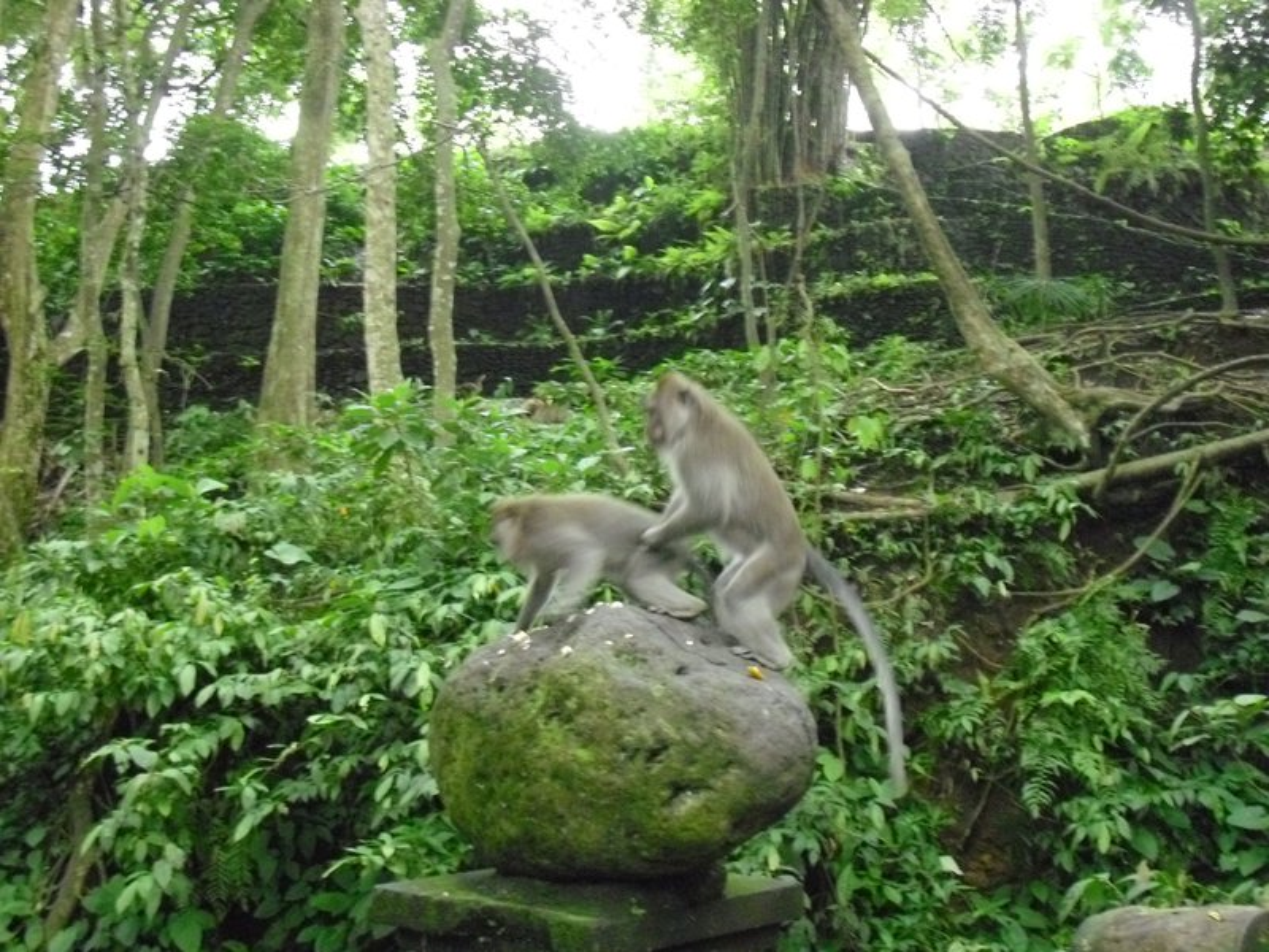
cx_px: 634
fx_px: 1686
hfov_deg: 41.2
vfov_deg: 31.5
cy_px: 476
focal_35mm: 46
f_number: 3.1
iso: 800
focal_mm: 7.6
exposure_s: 1/30
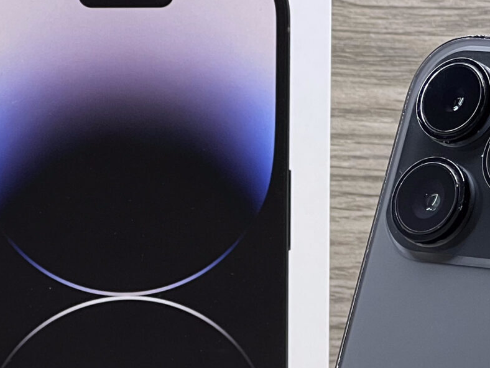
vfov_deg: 5.9
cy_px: 372
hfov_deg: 7.9
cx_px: 508
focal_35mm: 250
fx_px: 3539
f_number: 2.8
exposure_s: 1/100
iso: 80
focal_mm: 9
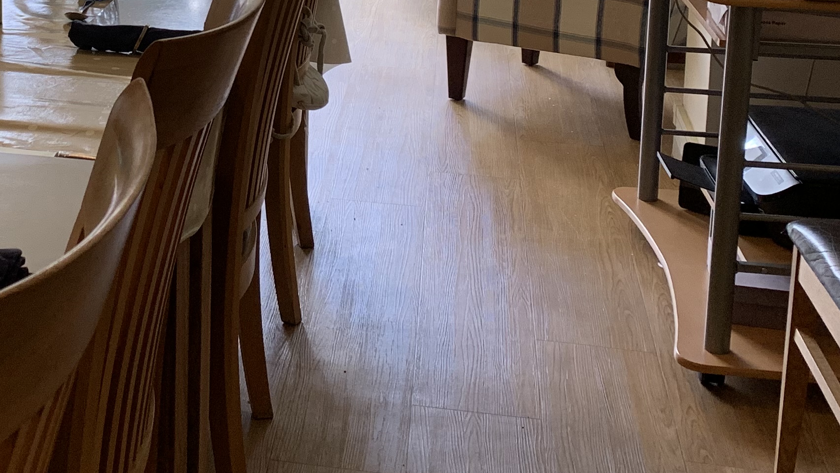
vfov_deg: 17.2
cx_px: 126
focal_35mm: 67
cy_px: -101
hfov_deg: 30.4
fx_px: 1492
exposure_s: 1/100
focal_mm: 4.25
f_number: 1.8
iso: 80
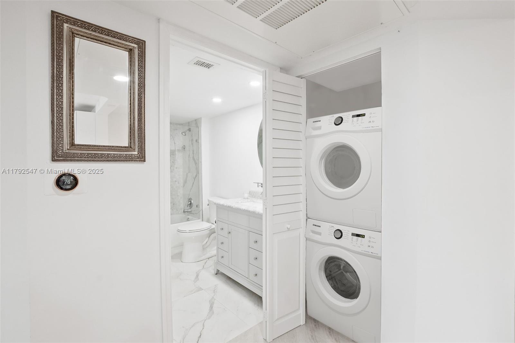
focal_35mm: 15
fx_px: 215
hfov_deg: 100.4
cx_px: 258
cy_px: 172
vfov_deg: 77.3
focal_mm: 10
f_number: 8
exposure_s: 1/15
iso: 1250
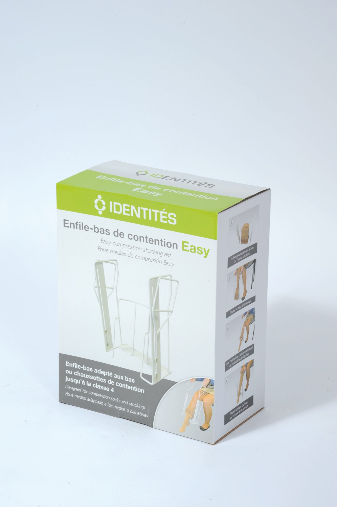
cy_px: 254
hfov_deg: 12.4
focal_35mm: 110
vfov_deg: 18.6
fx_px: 1547
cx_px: 168
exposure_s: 1/60
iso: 200
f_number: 22
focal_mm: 110
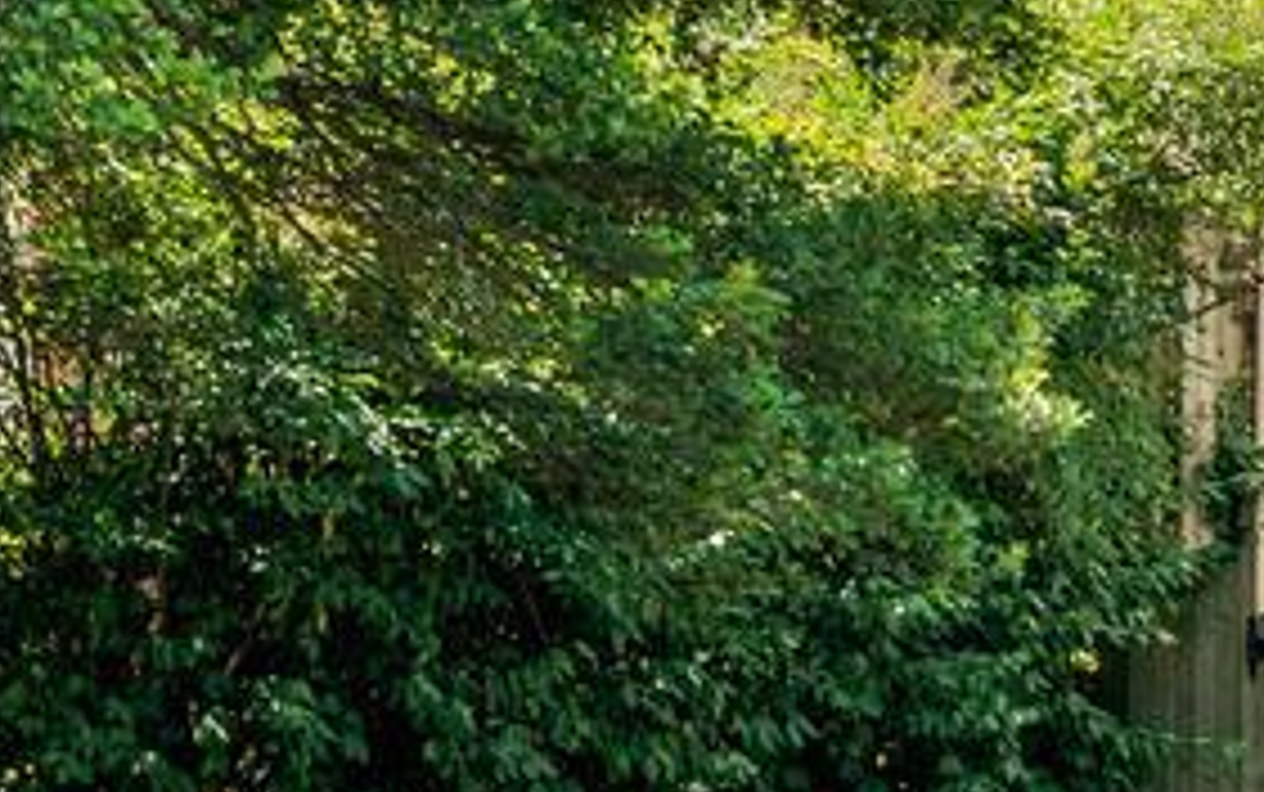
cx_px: 3549
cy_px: -284
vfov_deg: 8.3
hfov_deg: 10.4
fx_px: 5377
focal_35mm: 156
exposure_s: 1/50
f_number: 8
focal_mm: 21
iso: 100
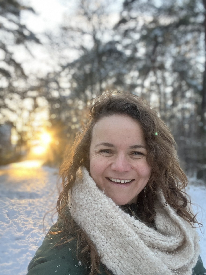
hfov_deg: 46.8
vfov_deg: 60.0
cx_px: 103
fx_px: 238
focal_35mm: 30
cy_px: 138
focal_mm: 2.71
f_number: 2.2
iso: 100
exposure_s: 1/65
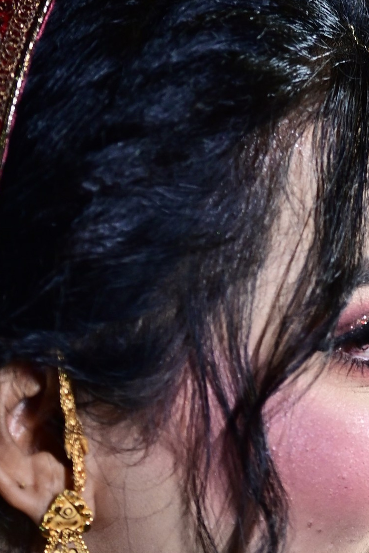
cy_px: 298
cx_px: 559
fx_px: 6523
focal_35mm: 424
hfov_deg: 3.2
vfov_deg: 4.9
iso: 500
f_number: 2.8
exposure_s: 1/200
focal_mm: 116
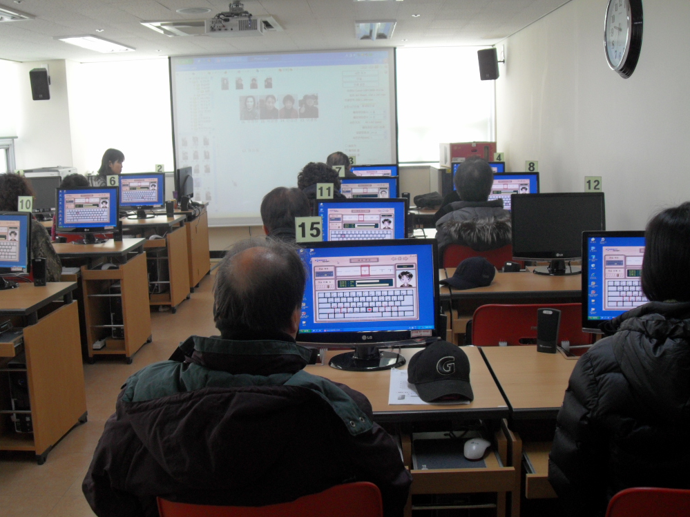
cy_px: 262
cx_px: 341
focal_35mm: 41
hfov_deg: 45.8
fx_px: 817
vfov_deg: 35.1
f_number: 3
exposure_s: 1/45
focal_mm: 7
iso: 100
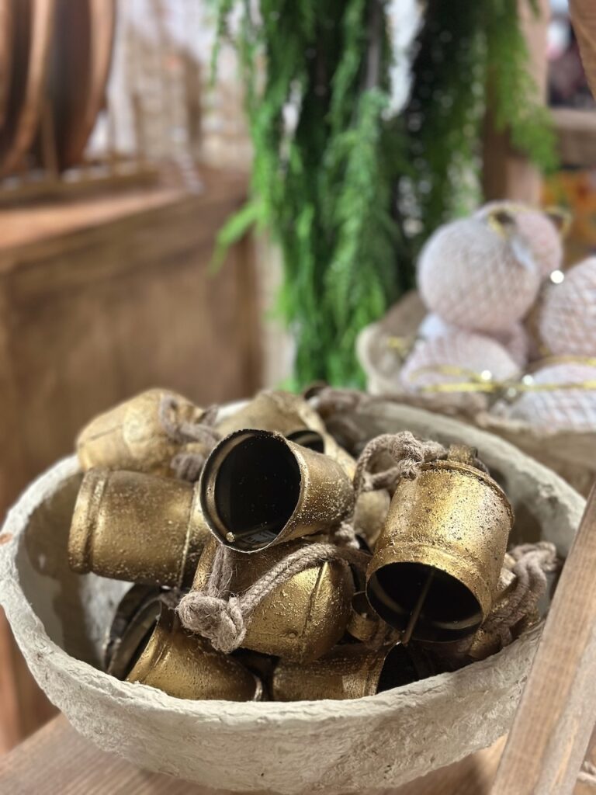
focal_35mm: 48
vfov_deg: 39.7
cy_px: 398
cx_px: 298
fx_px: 1102
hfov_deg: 30.3
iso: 500
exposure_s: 1/40
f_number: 1.78
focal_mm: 6.86
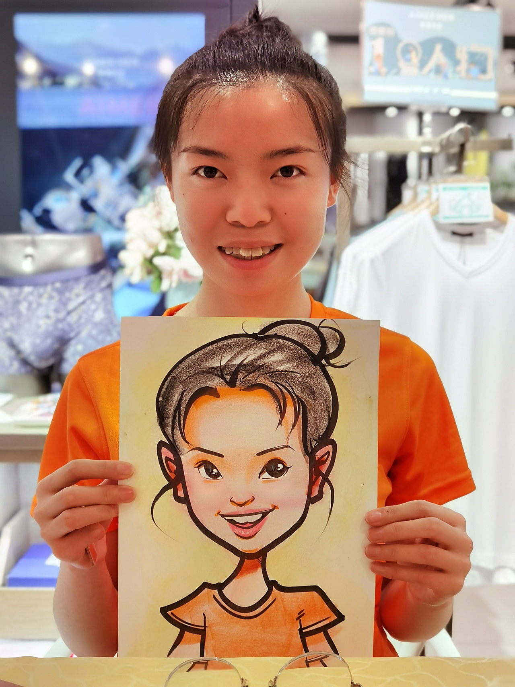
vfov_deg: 38.9
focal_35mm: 49
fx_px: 972
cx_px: 258
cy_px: 344
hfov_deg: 29.7
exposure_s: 1/104
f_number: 1.9
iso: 50
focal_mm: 6.71
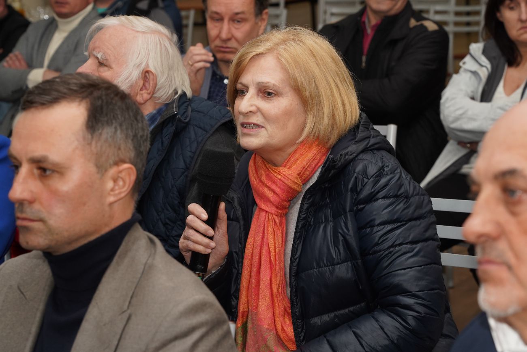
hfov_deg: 19.5
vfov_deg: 13.0
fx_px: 1537
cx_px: 264
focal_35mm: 105
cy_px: 176
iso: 1250
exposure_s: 1/100
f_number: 8
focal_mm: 105
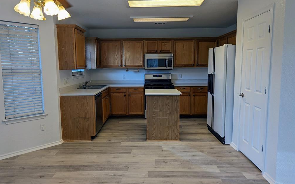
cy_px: 89
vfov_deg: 47.6
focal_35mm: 26
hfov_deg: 70.4
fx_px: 209
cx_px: 145
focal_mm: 6.81
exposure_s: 1/120
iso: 104
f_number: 1.85
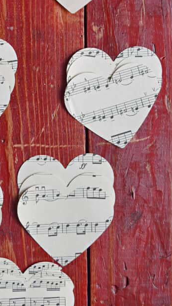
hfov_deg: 14.4
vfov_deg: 25.3
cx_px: 8
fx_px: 673
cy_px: 75
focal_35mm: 83
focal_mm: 32
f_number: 6.3
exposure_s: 1/160
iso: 400
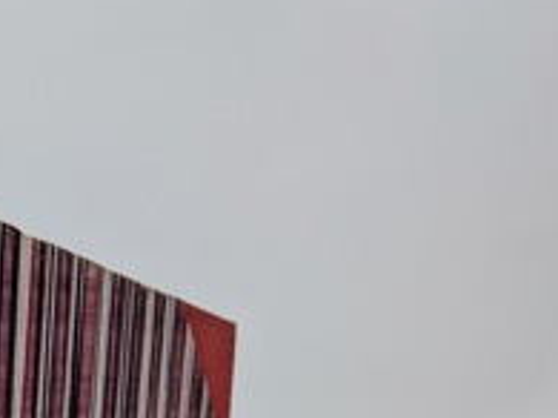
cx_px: -63
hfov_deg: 24.5
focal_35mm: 74
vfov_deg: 15.9
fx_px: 1192
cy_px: 822
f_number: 1.7
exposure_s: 1/120
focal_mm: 4.53
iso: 30
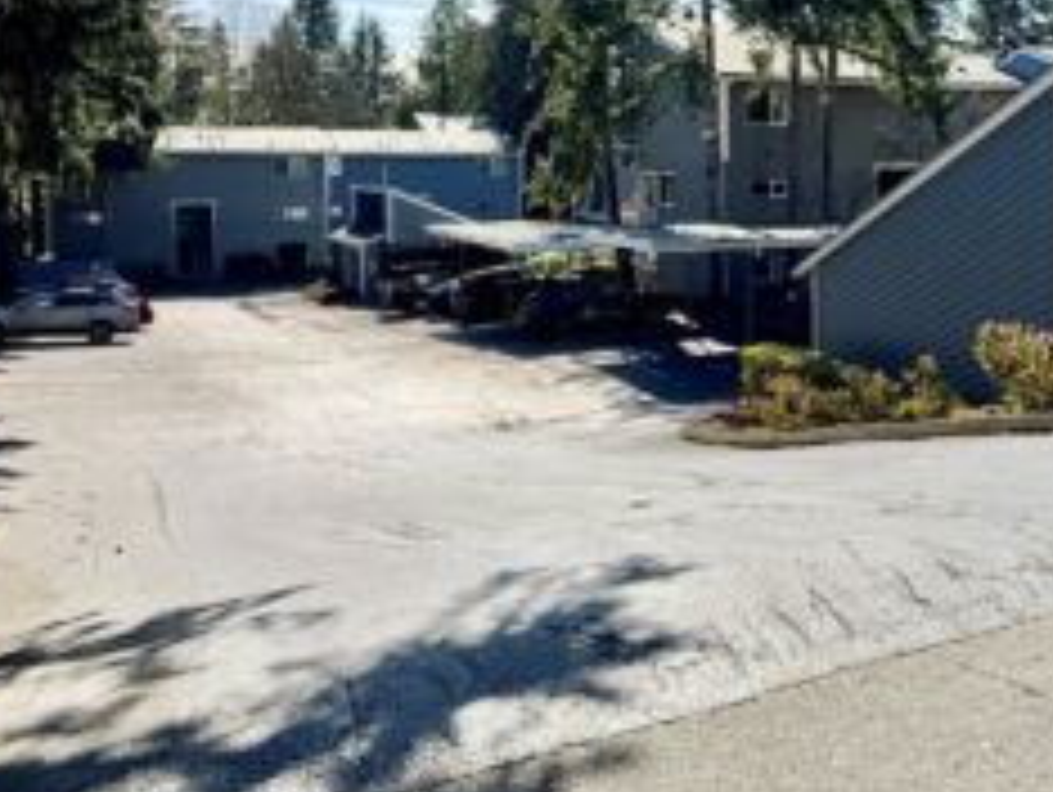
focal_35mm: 41
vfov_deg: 34.6
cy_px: 225
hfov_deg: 43.7
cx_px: 837
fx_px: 1248
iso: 80
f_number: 1.78
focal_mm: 6.76
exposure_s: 1/4950
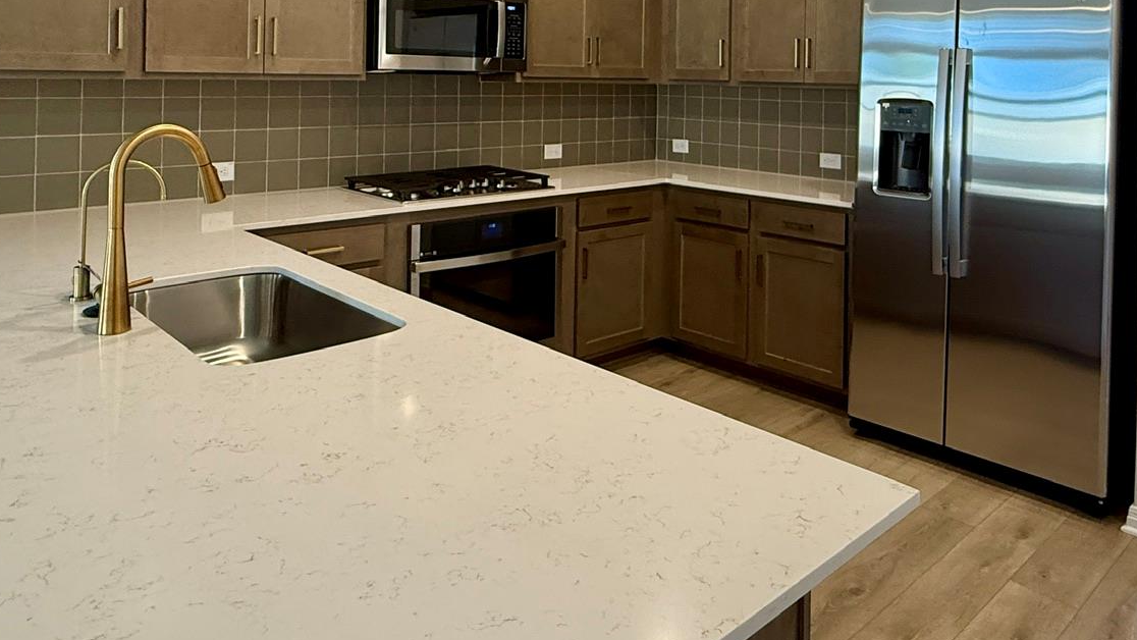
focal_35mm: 28
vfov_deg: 38.9
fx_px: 844
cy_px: 75
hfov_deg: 67.8
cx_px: 620
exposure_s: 1/60
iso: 250
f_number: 2.2
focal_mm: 2.22
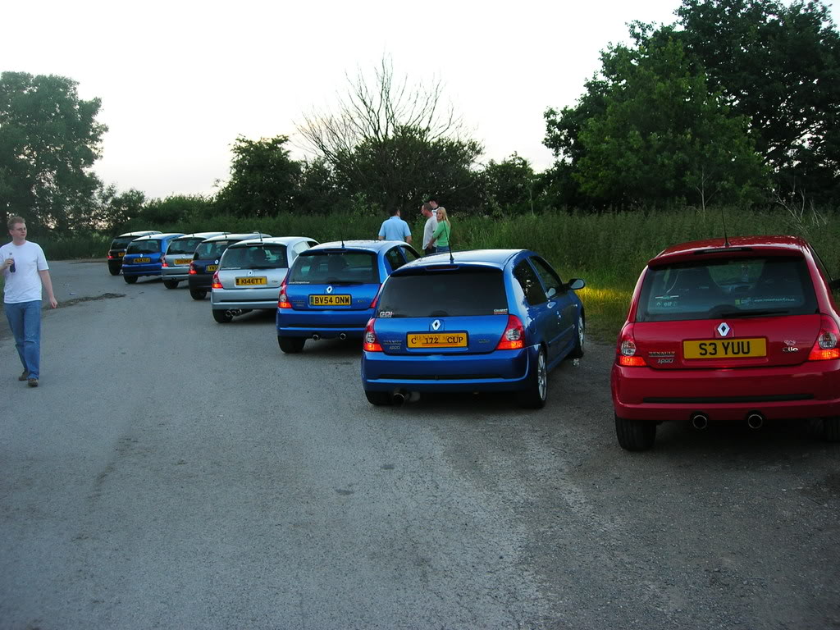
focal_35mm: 38
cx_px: 420
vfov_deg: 37.7
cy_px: 315
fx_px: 922
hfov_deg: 49.0
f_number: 2.8
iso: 64
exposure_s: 1/68.5
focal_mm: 7.8
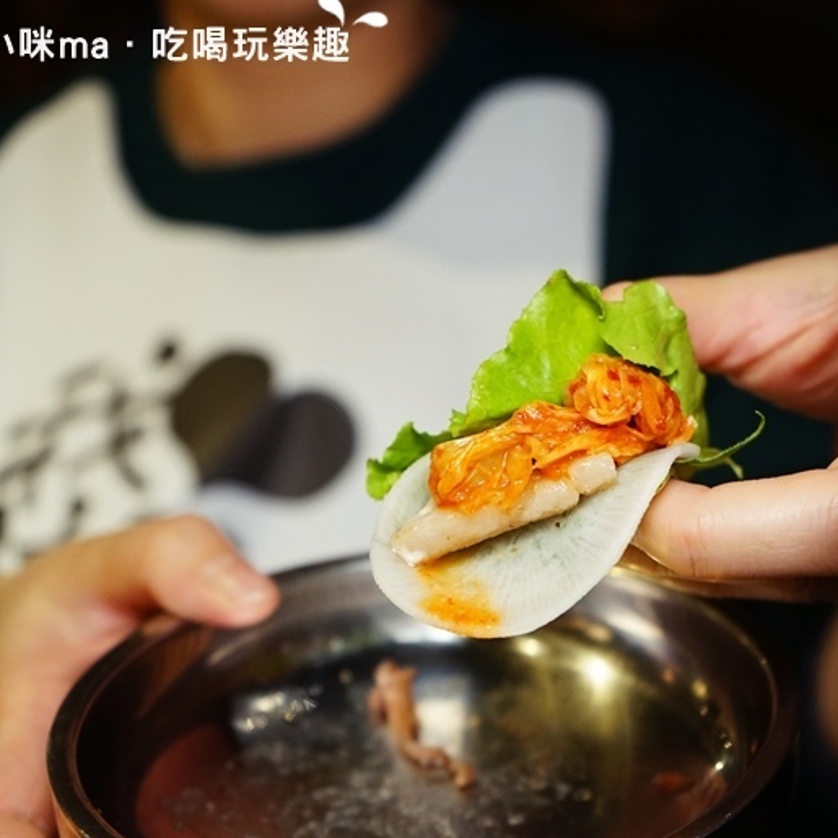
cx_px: 581
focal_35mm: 62
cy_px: 416
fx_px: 1698
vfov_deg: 27.7
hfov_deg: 27.5
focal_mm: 47
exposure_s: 1/60
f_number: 4.5
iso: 1600
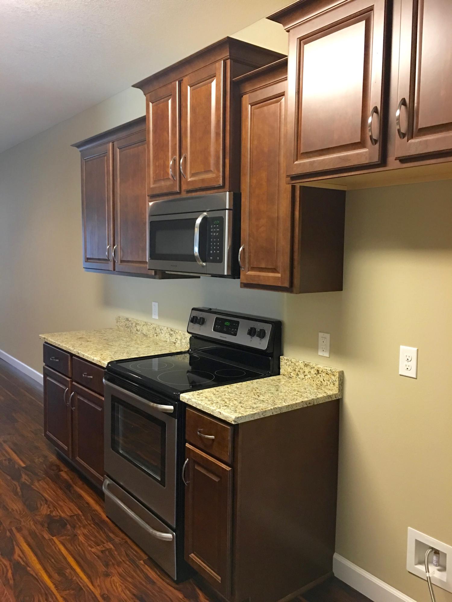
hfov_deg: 48.2
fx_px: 505
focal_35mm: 29
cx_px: 226
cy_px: 301
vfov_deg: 61.7
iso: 100
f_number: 2.2
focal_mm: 4.15
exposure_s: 1/15
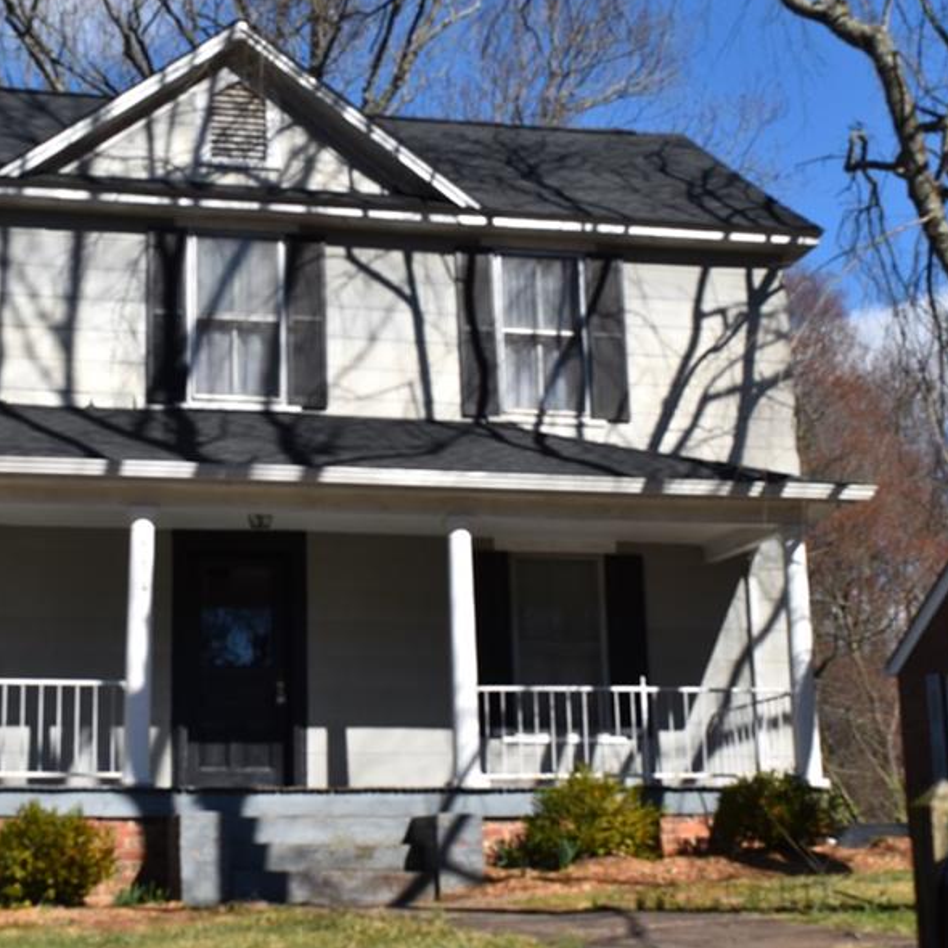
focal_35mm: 60
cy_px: 445
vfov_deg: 28.7
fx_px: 1851
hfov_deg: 28.6
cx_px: 328
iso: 200
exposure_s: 1/400
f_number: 10
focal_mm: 27
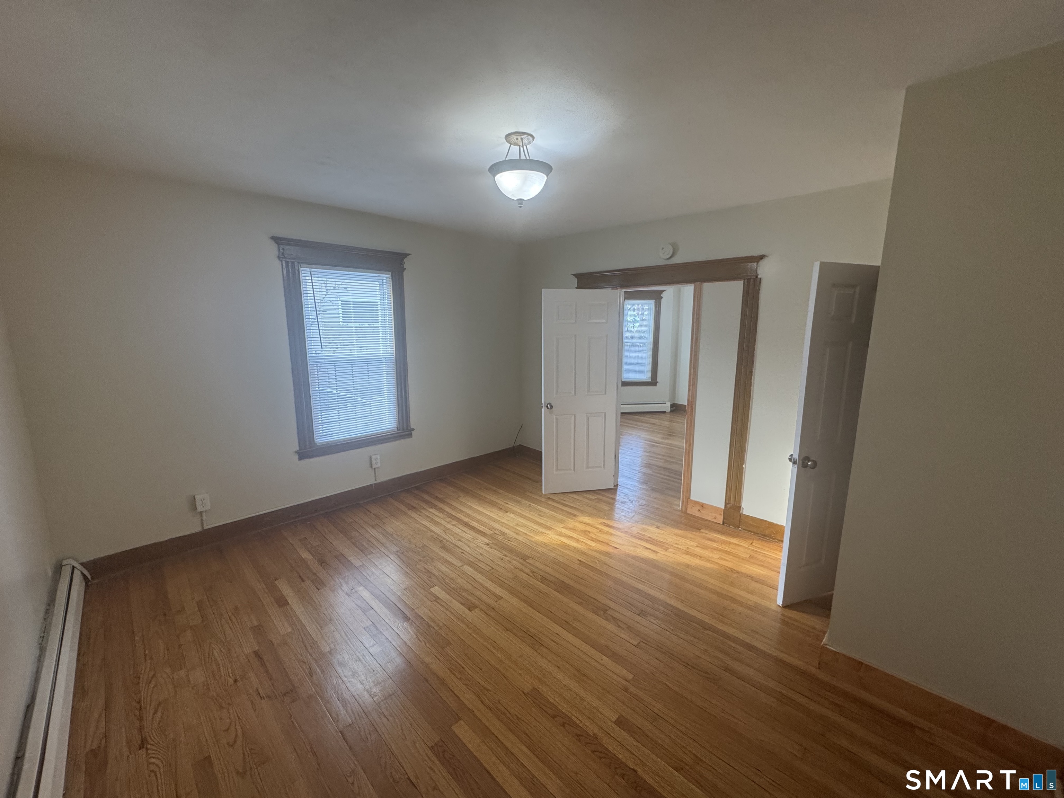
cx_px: 532
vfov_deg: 85.7
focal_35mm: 14
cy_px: 399
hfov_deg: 102.1
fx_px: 430
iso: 250
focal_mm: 2.22
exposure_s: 1/120
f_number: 2.2
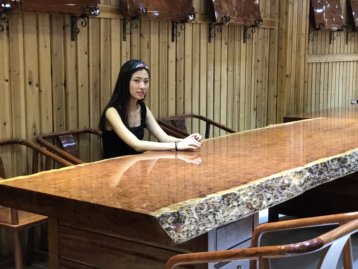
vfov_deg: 24.0
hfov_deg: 31.7
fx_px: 631
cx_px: 191
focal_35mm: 61
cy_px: 132
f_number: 2.8
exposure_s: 1/50
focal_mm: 6.6
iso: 320
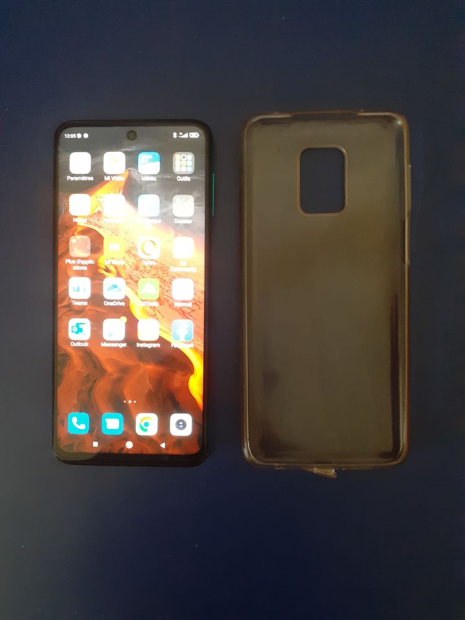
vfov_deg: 65.3
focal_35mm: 27
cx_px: 232
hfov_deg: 51.4
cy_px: 310
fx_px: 484
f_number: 1.9
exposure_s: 1/25
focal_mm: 3.6
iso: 200
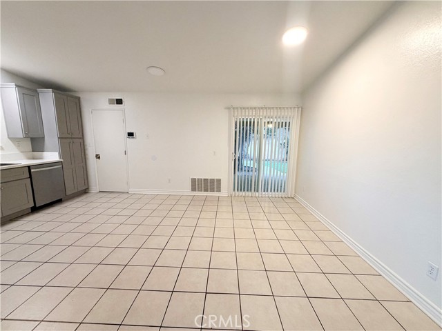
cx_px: 221
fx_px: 179
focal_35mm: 14
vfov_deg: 85.7
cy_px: 166
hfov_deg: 102.1
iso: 200
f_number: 2.2
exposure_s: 1/60
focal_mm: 2.22
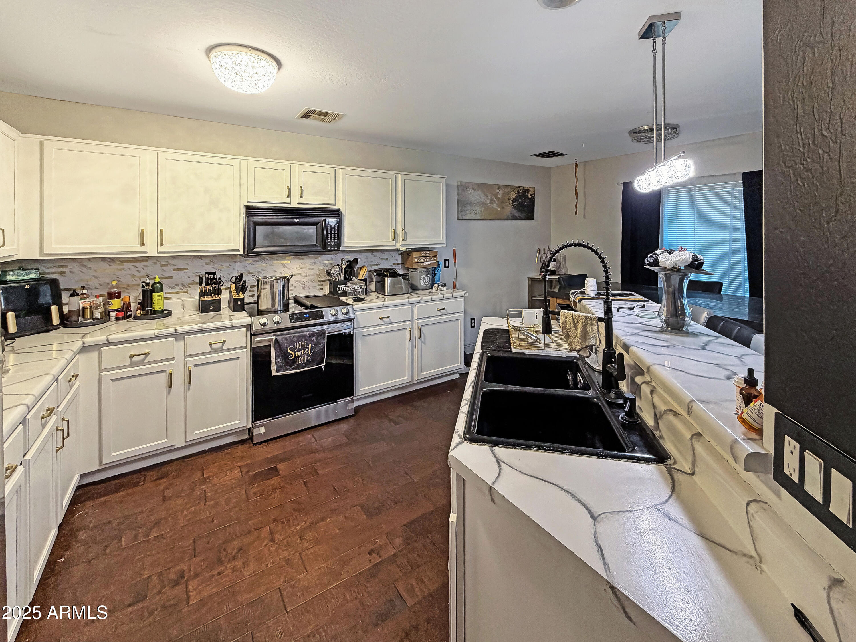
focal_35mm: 14
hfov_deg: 102.1
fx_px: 346
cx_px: 428
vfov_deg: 85.7
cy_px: 321
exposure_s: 1/60
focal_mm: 2.22
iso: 250
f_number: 2.2
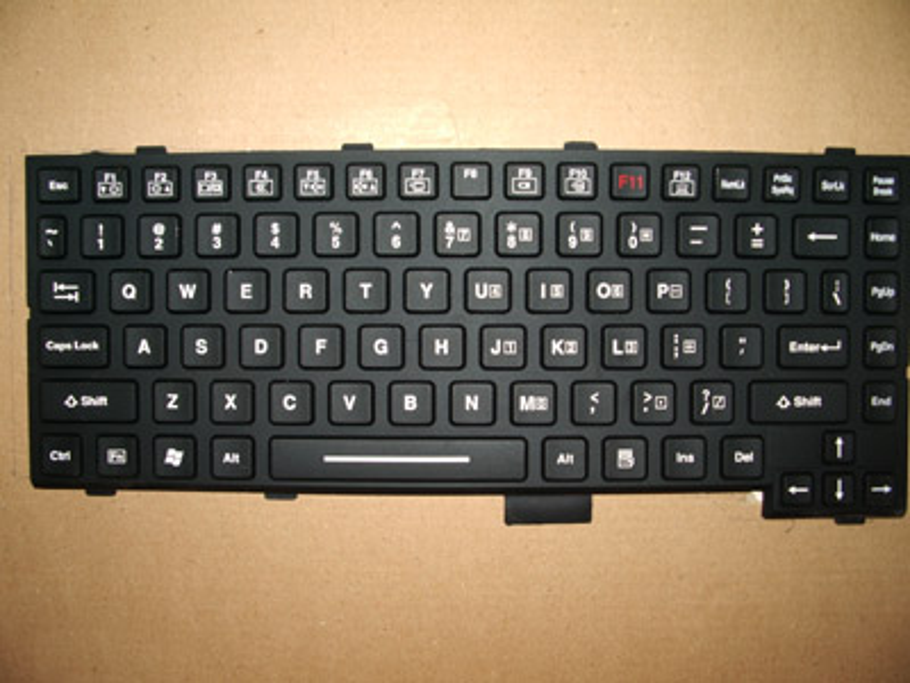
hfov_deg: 52.6
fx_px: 920
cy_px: 342
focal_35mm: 35
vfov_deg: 40.7
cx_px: 455
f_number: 4.3
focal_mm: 5.8
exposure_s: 1/40
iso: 50
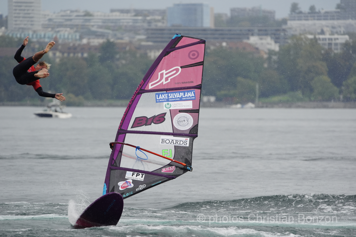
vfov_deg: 4.0
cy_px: 118
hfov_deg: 6.0
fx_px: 3411
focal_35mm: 345
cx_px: 178
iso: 1000
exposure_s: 1/1000
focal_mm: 345
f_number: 5.6
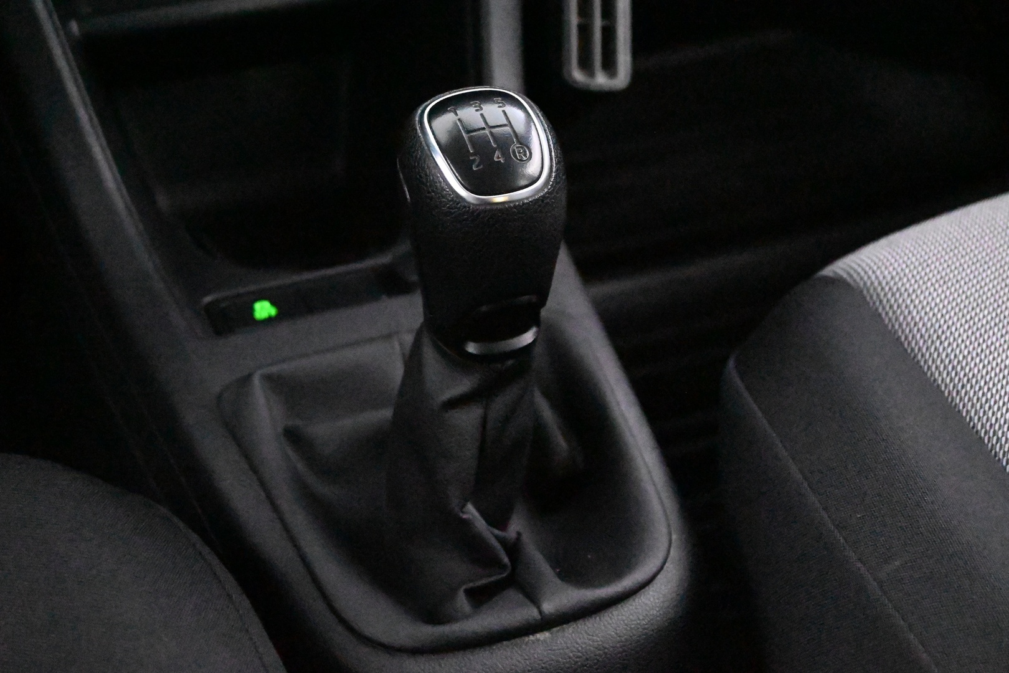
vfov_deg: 24.4
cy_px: 336
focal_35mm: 56
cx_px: 504
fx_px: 1555
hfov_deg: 35.9
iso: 45600
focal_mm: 37
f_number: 5.3
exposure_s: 1/60
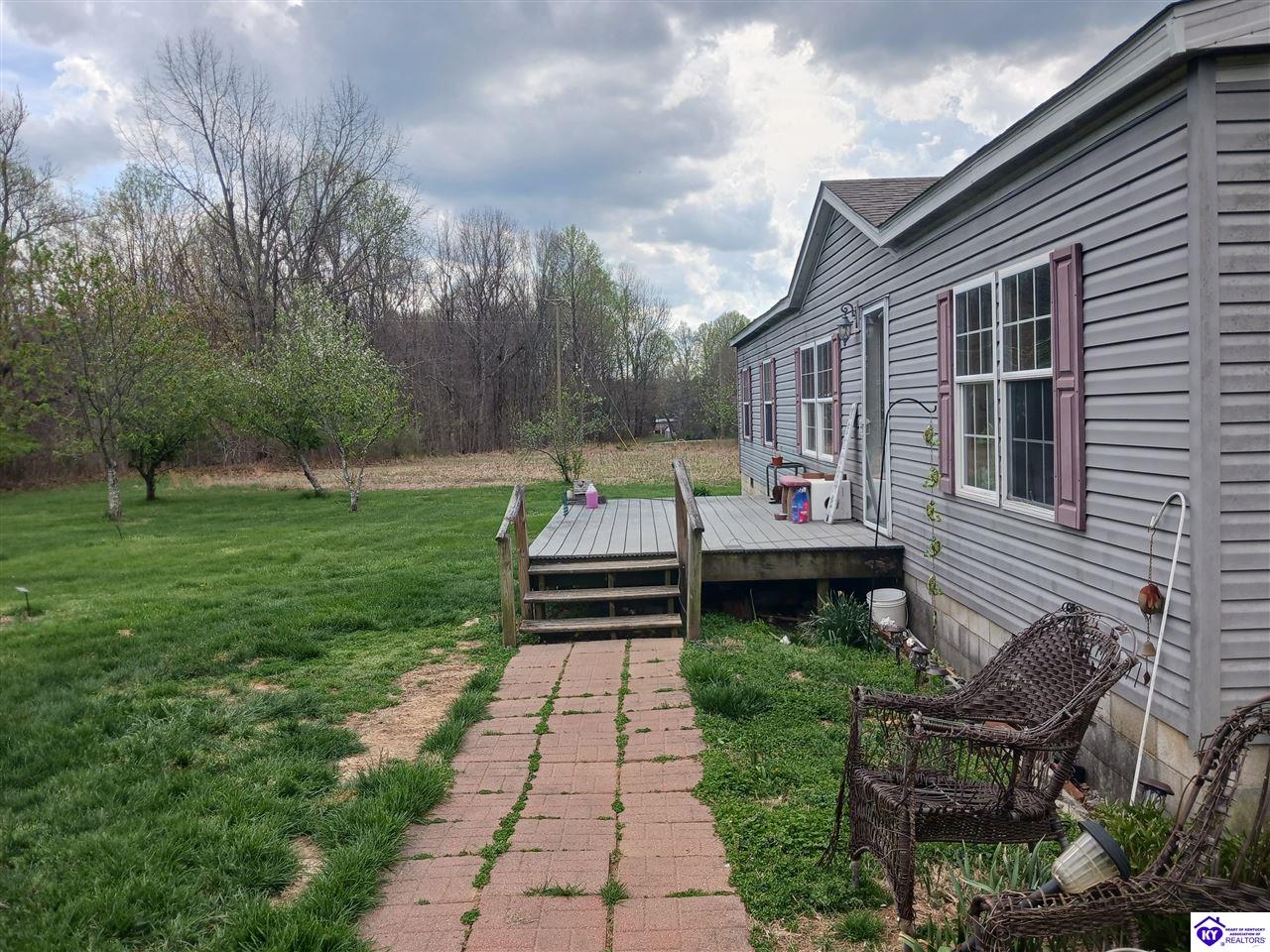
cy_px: 476
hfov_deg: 65.3
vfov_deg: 51.4
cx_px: 635
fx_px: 991
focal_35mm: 27
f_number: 1.8
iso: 20
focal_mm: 4
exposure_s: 1/202
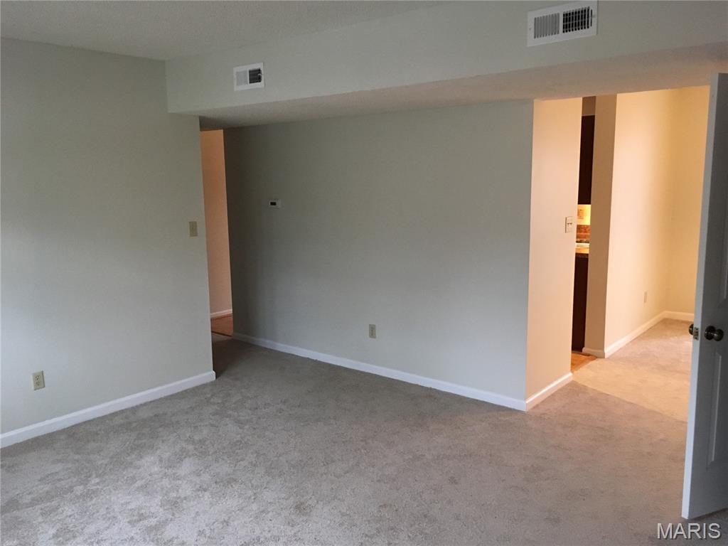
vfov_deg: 48.2
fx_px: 610
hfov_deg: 61.7
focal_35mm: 29
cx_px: 364
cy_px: 273
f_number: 2.2
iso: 200
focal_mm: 4.15
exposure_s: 1/30
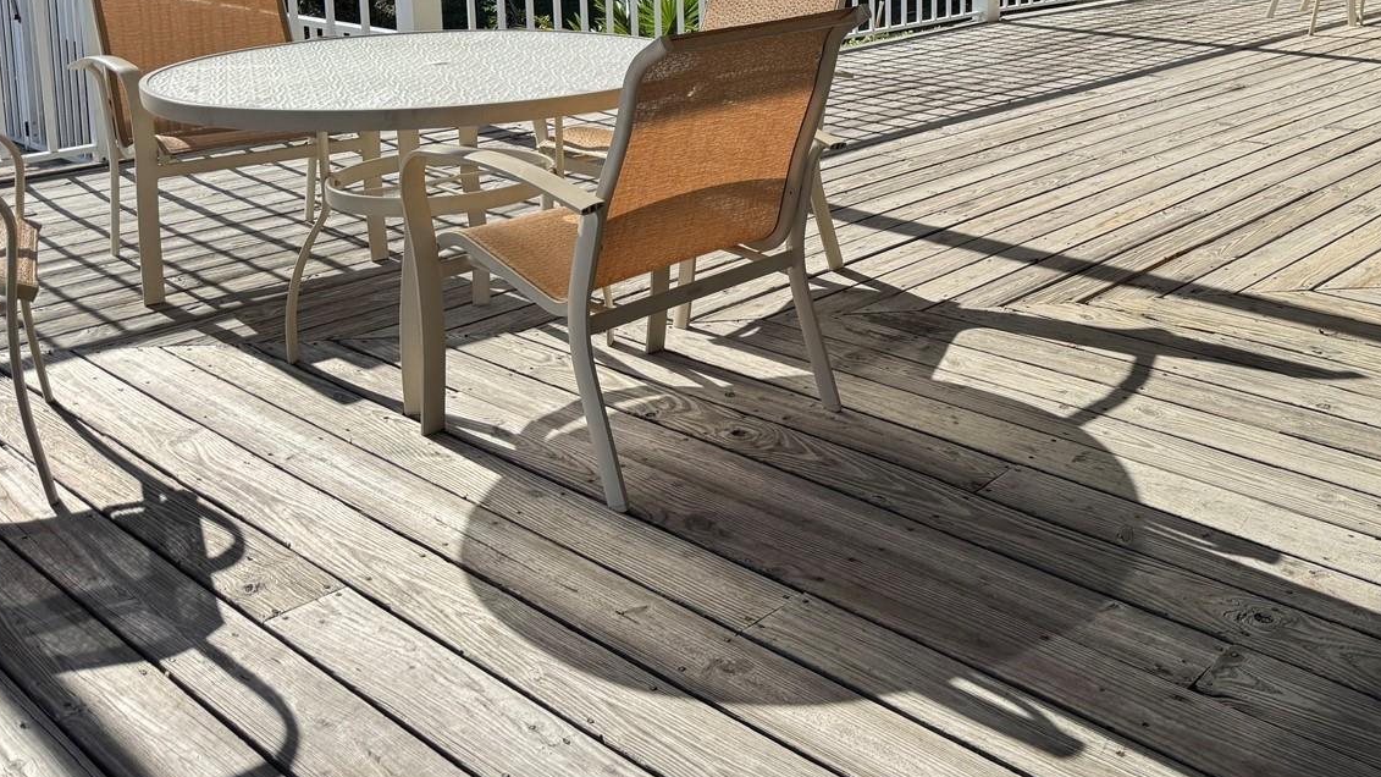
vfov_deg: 30.6
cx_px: 939
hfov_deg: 52.8
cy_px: 81
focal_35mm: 37
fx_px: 1355
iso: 80
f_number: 1.78
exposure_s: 1/4310
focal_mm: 6.76
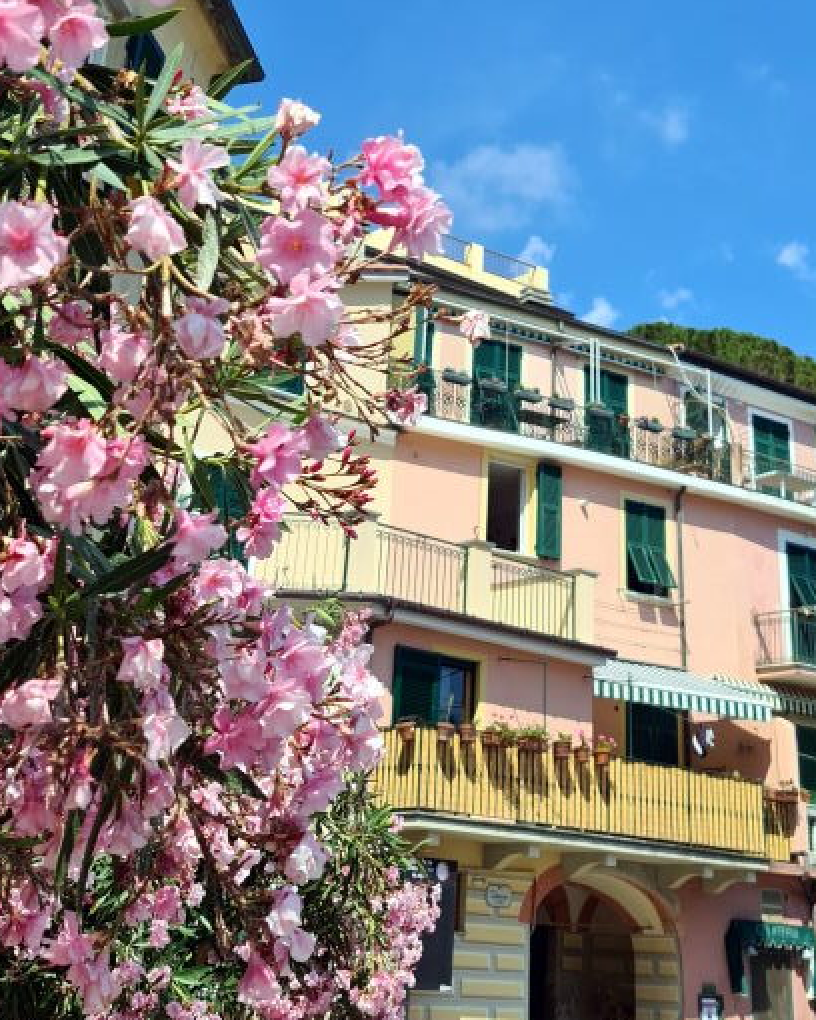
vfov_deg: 36.3
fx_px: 1479
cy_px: 154
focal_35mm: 49
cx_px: 454
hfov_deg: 30.8
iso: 50
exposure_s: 1/970
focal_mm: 7
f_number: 1.8
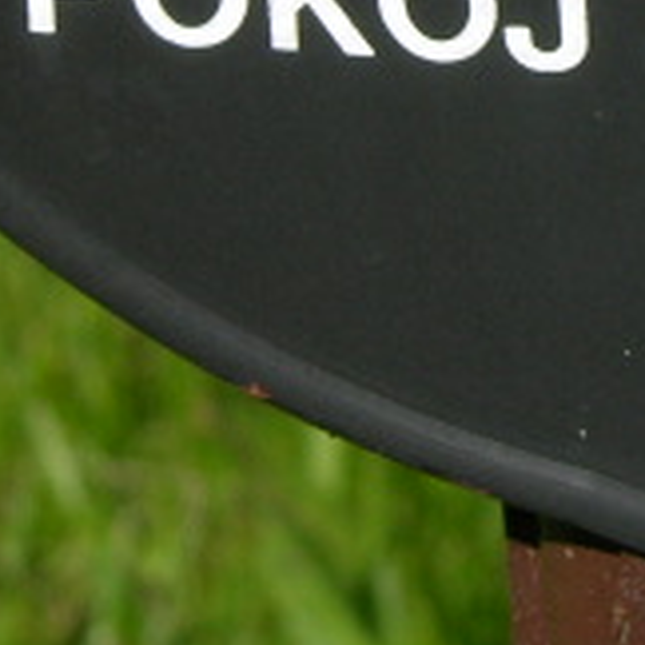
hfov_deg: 3.1
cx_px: 876
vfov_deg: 3.1
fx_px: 11763
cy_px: -749
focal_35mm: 558
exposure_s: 1/380
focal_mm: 25.4
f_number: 5.1
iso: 50
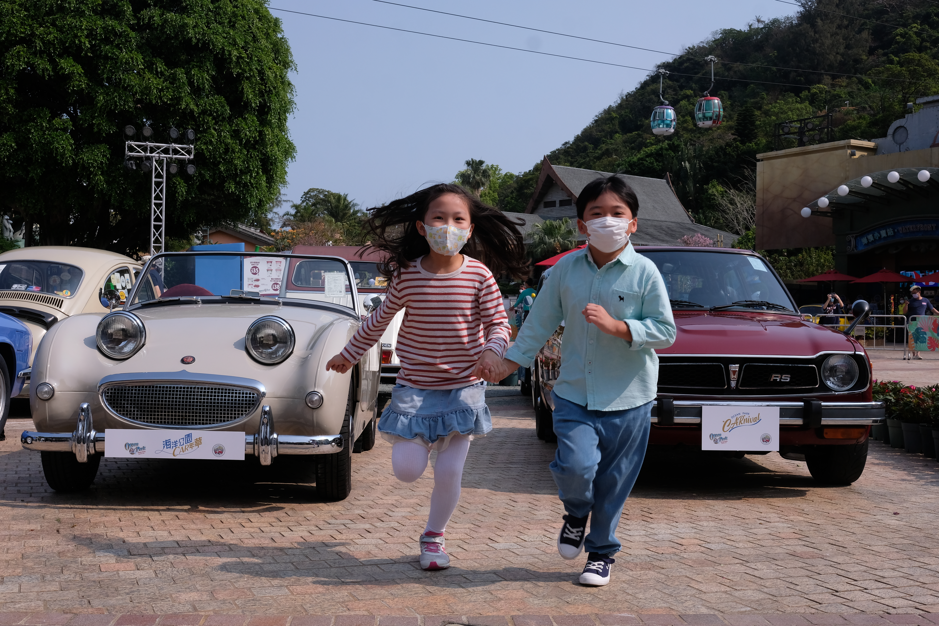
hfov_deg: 47.4
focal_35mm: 41
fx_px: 1069
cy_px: 313
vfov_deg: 32.6
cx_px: 470
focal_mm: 27
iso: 320
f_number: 11
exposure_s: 1/500
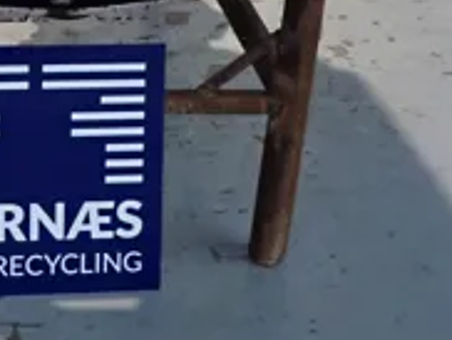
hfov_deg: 22.5
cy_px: -182
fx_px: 1111
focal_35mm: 85
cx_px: 65
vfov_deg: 15.9
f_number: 2
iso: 500
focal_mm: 4.5
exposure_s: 1/30
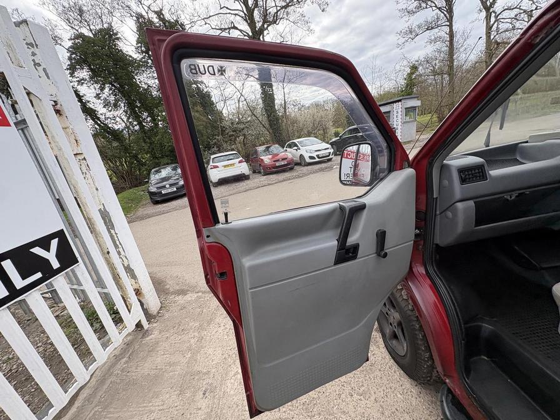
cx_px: 280
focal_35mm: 14
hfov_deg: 102.1
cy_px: 210
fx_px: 226
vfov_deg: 85.7
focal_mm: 2.22
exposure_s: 1/225
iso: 40
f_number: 2.2
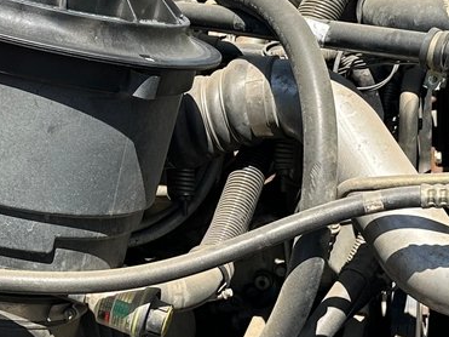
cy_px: 180
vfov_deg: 15.1
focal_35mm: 98
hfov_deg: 20.0
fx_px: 1271
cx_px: 153
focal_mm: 6.86
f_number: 1.78
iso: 80
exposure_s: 1/2525
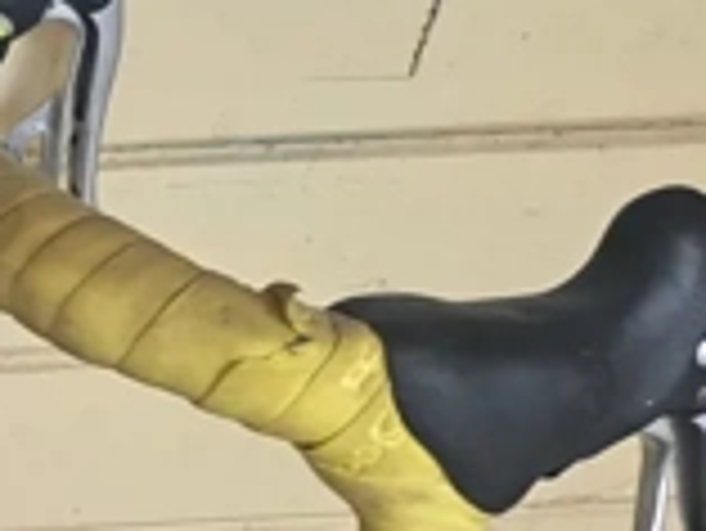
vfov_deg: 9.1
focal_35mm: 153
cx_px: -1430
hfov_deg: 9.8
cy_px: 1058
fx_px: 3123
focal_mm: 5.23
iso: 100
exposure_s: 1/50
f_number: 1.8
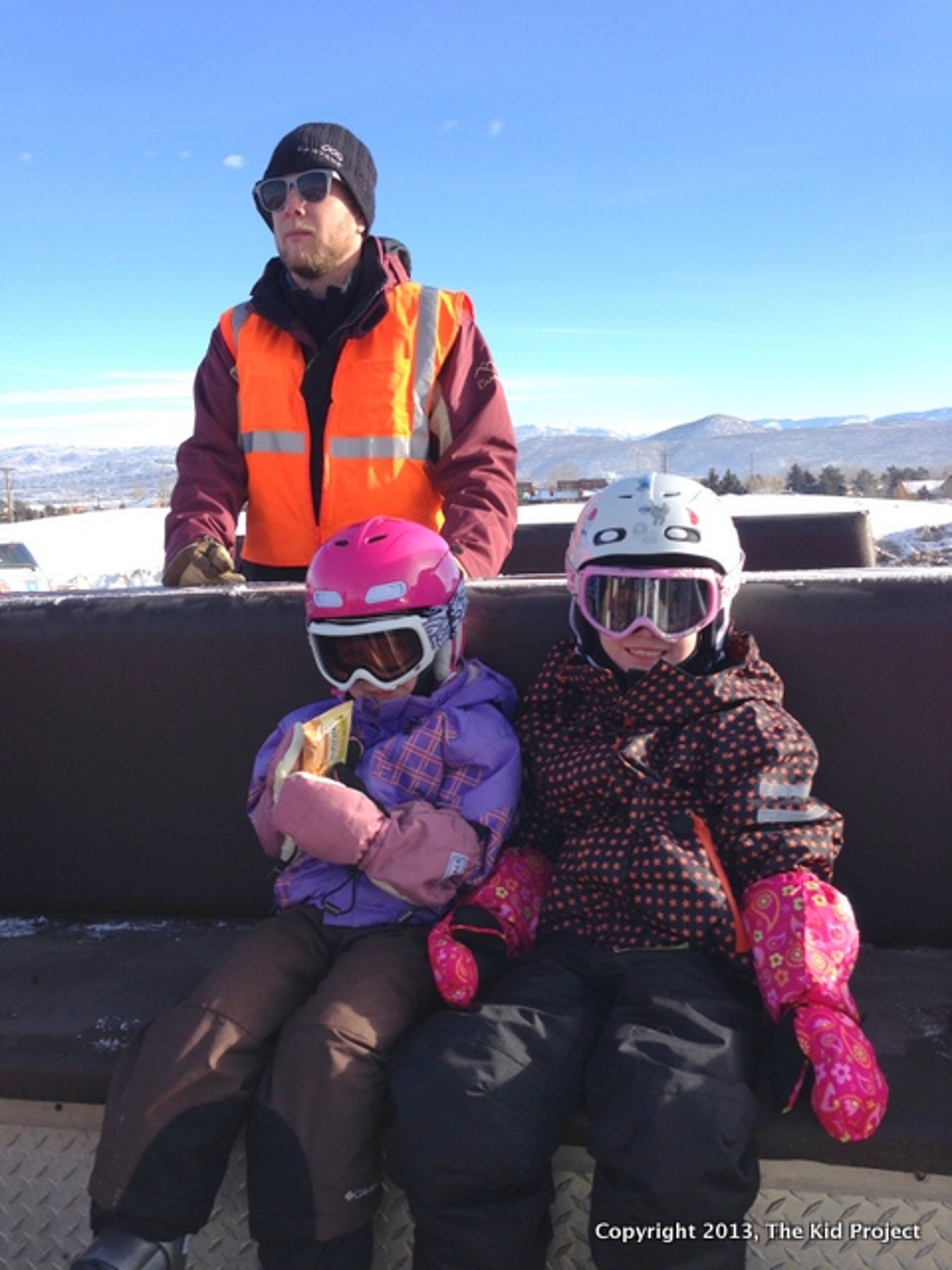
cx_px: 476
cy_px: 635
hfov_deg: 42.9
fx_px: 1210
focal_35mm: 33
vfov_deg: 55.4
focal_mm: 4.12
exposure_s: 1/834
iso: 50
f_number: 2.4
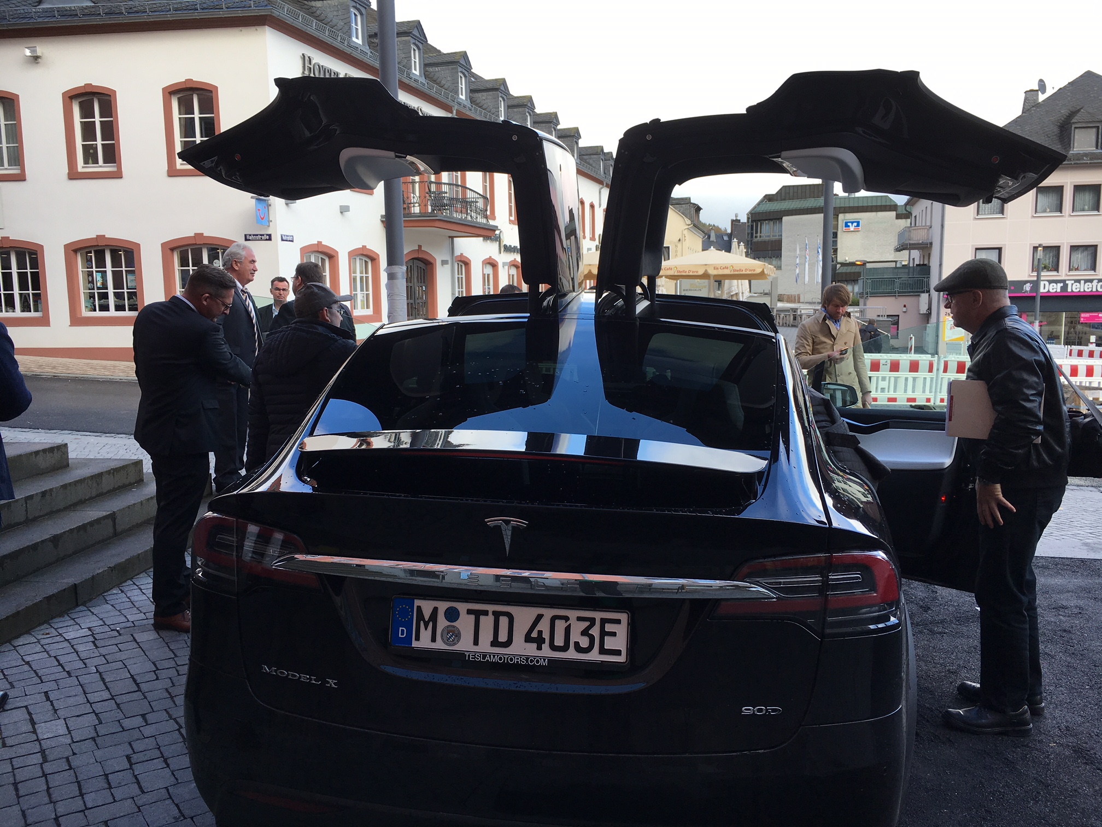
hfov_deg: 61.7
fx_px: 923
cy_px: 414
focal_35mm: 29
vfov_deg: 48.2
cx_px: 551
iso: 25
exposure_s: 1/272
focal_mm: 4.15
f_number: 2.2
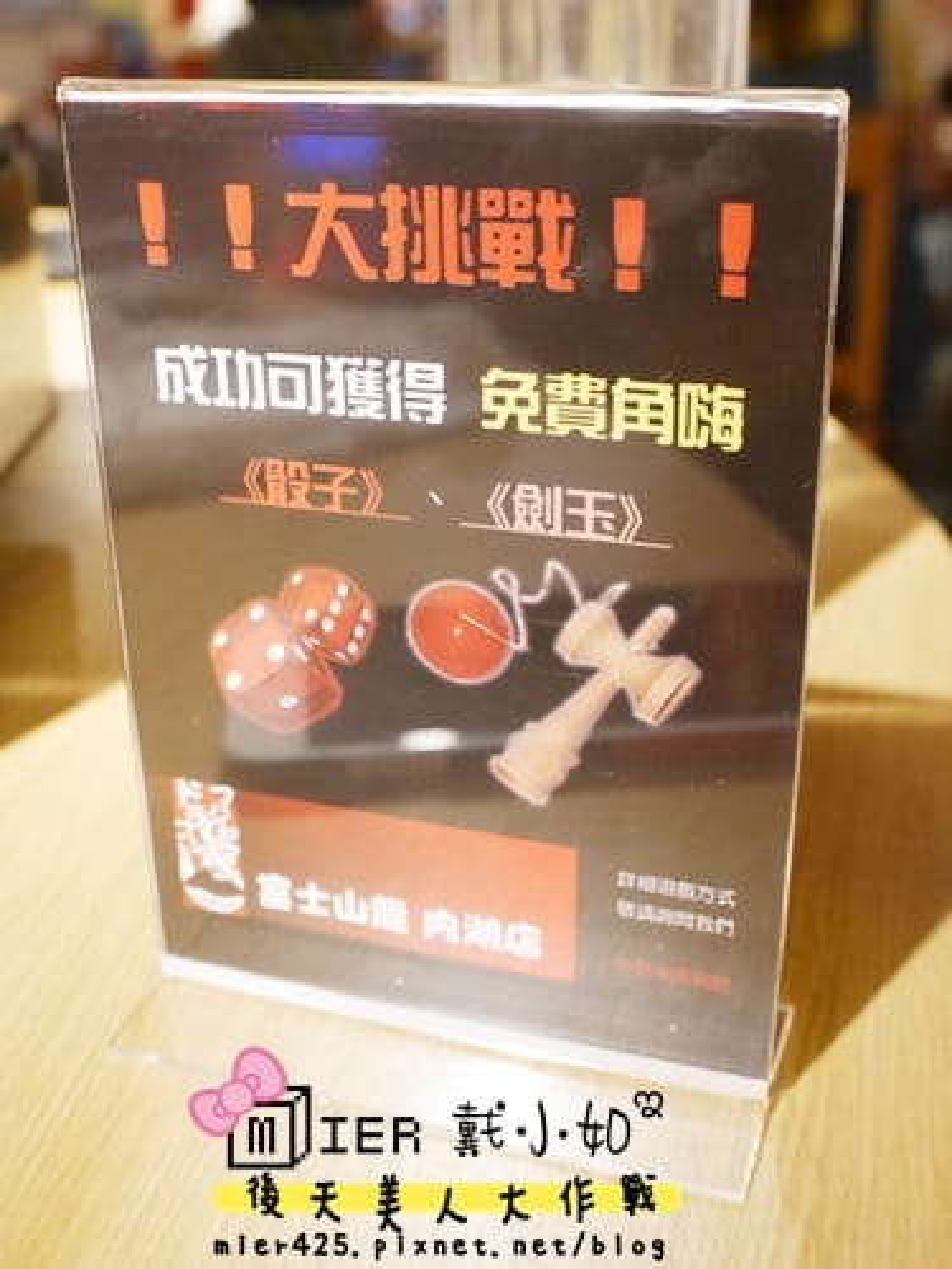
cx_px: 476
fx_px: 1833
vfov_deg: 38.2
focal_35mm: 50
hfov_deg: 29.1
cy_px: 634
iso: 3200
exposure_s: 1/30
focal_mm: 25
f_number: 5.1
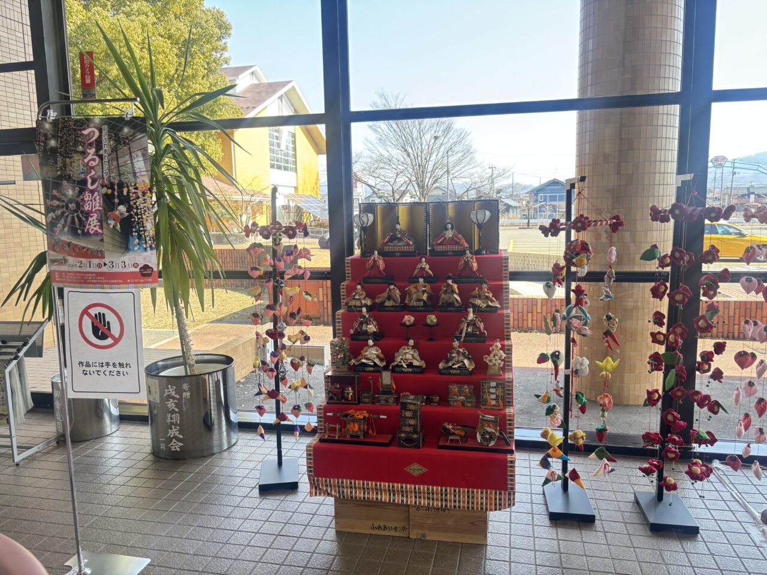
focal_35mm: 26
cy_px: 288
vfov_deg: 53.1
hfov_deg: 67.3
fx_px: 576
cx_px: 384
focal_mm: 5.96
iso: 64
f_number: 1.6
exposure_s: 1/121
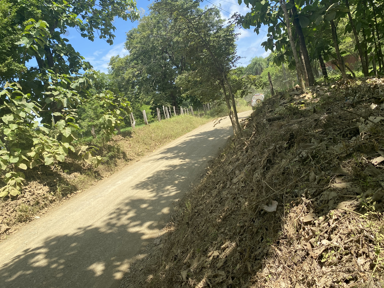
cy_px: 144
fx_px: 288
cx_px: 192
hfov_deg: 67.3
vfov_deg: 53.1
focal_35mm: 26
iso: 32
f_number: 1.8
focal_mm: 4.25
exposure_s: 1/1016
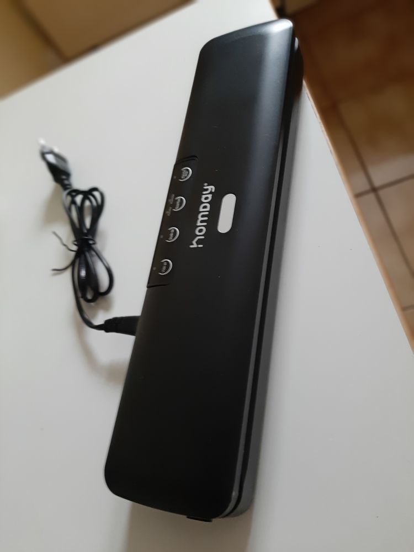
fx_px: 415
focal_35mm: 26
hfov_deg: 53.1
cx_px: 207
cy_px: 276
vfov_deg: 67.3
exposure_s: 1/25
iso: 250
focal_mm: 3.93
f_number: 1.7
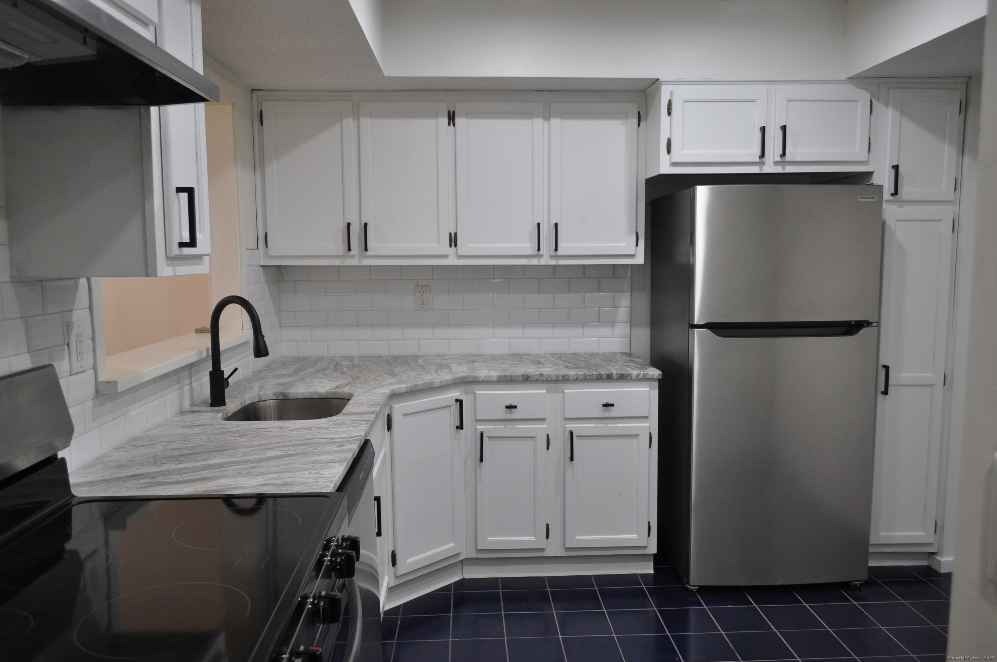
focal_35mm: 27
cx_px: 498
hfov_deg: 67.4
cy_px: 331
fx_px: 747
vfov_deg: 47.8
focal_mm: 18
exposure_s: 1/60
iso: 400
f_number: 4
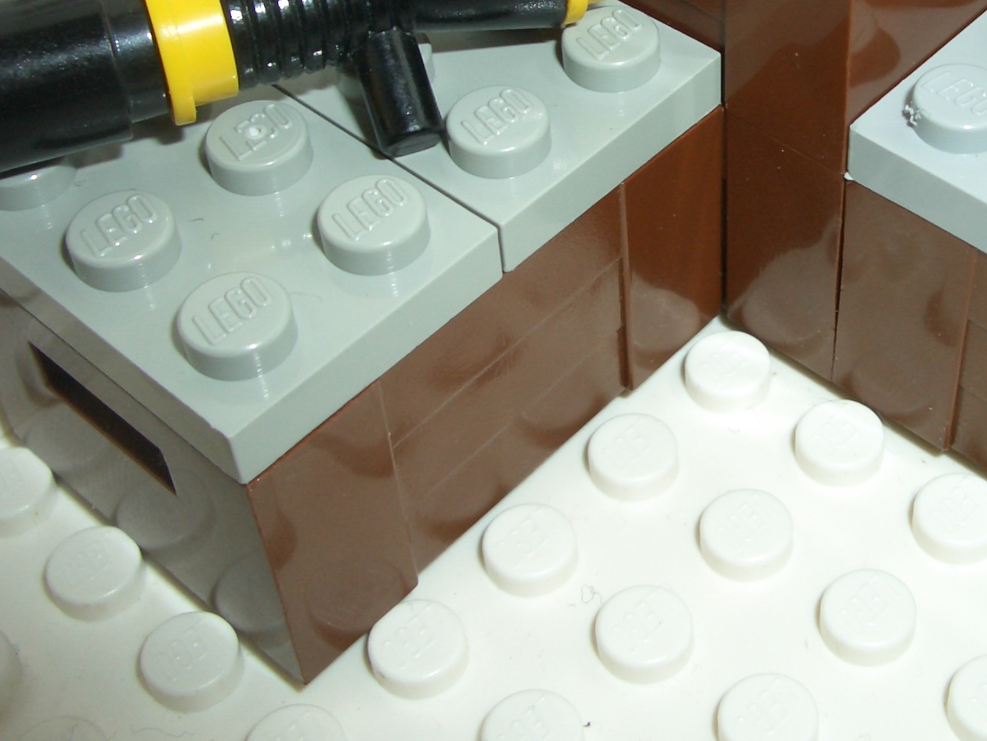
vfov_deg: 22.6
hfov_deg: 29.6
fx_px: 1825
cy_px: 152
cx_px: 777
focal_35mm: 64
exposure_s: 1/60
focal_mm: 5.8
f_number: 4.3
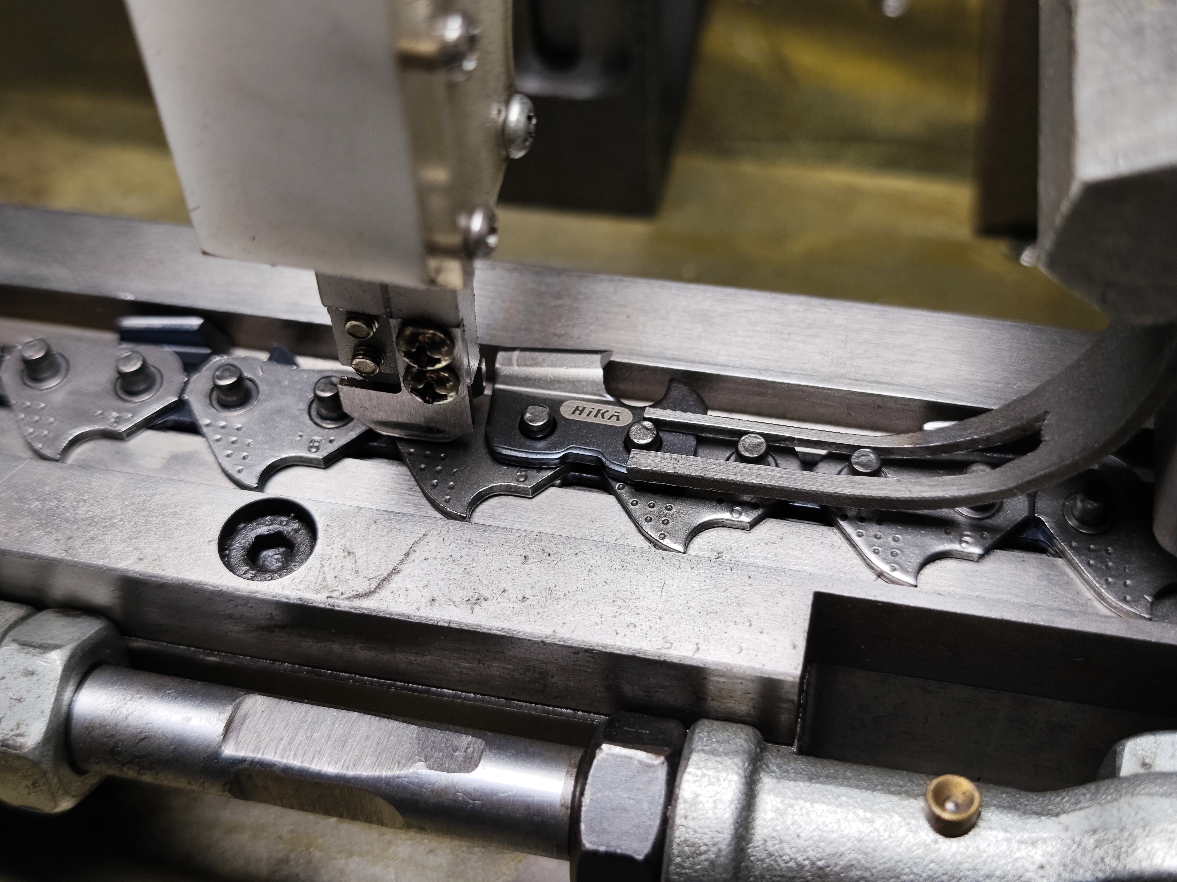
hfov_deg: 73.9
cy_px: 441
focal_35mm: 23
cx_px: 588
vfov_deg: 58.9
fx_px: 782
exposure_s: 1/649
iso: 50
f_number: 1.9
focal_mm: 8.7
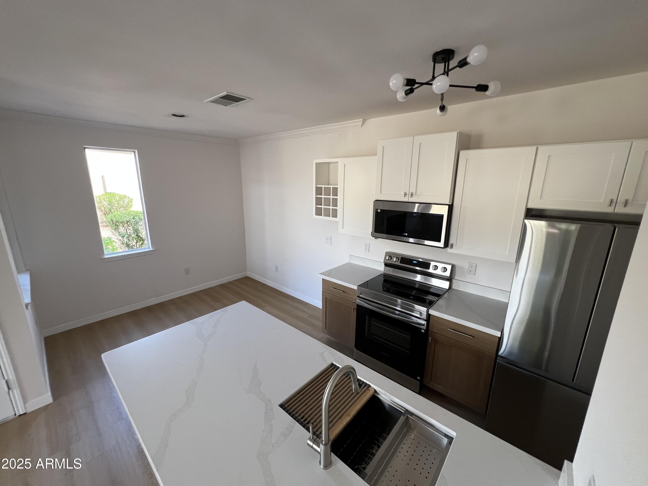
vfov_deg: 89.9
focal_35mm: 13
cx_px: 324
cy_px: 243
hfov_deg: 106.2
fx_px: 243
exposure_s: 1/120
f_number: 1.8
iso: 250
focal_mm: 1.57
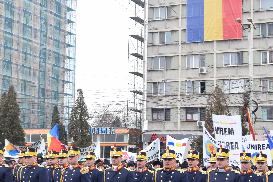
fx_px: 606
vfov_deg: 17.0
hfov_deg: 25.3
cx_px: 100
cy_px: 80
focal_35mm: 80
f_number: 6.3
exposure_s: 1/80
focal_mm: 26
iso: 160
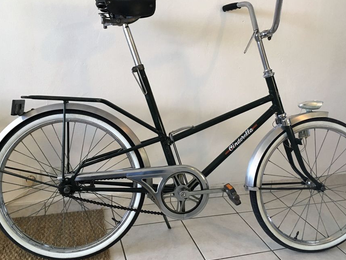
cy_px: 115
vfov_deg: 41.7
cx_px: 176
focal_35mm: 34
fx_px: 340
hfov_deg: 53.9
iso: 160
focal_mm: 4.15
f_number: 2.2
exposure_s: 1/33
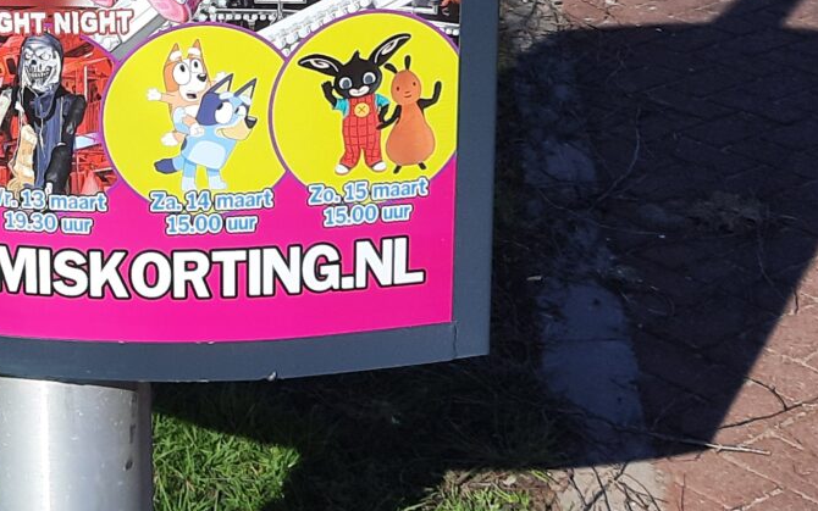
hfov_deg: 24.3
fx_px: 1806
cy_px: -113
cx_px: -18
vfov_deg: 15.5
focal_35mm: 81
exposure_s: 1/1171
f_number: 2
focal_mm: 4.6
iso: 32
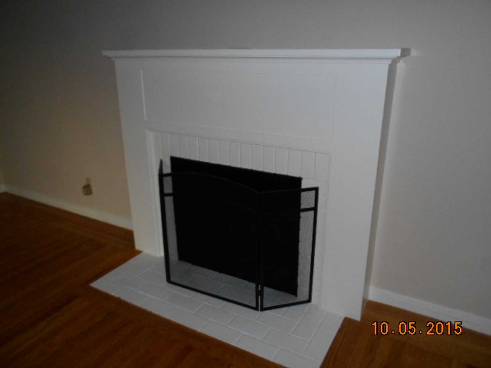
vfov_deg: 53.1
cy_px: 184
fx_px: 369
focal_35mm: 26
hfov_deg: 67.3
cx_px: 246
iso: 400
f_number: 3.2
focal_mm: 4.6
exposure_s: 1/8
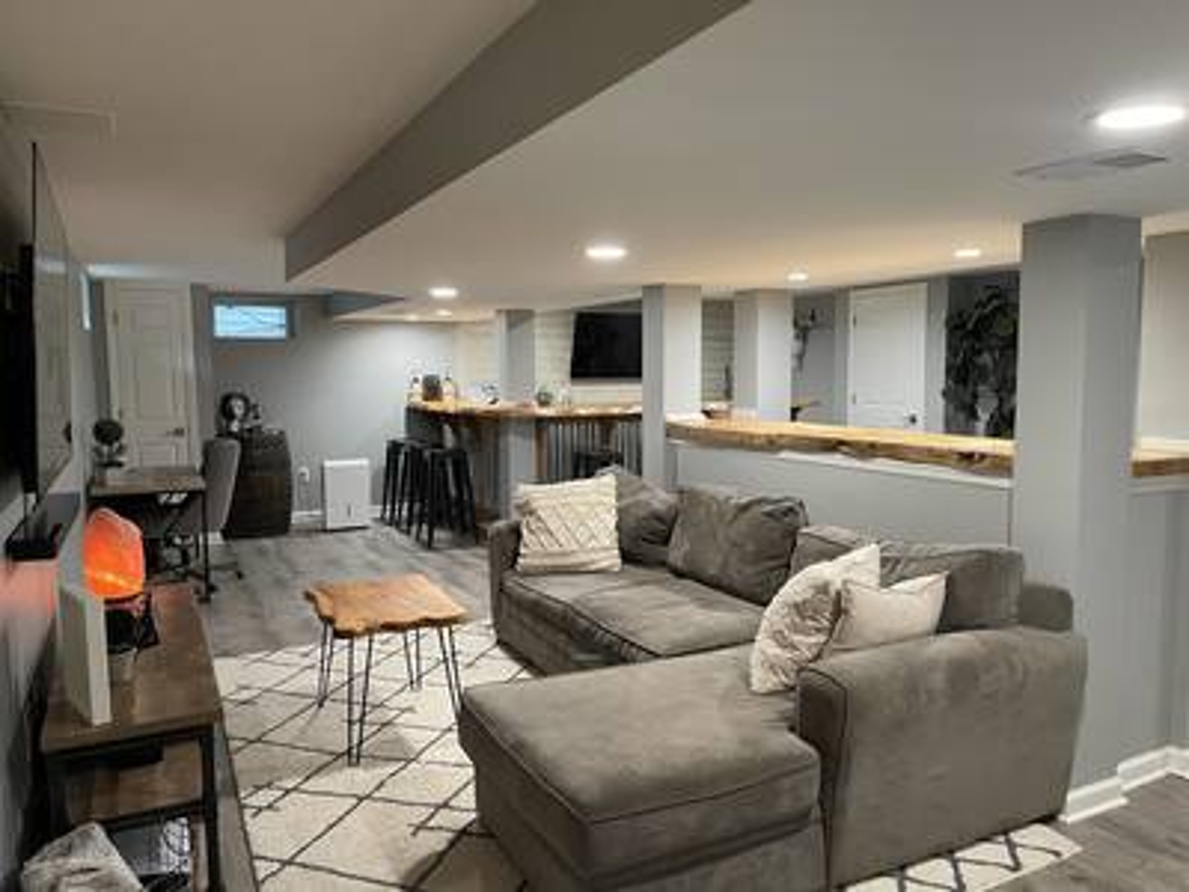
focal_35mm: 26
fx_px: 893
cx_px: 594
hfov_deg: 67.3
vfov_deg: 53.1
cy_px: 446
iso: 500
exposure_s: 1/60
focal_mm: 5.1
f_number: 1.6
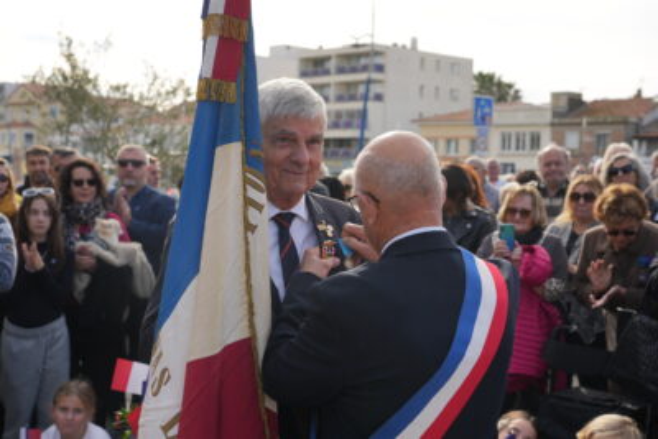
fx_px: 859
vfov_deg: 28.7
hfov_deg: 41.9
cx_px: 329
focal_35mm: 47
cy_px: 220
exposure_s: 1/250
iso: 100
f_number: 5.6
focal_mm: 47
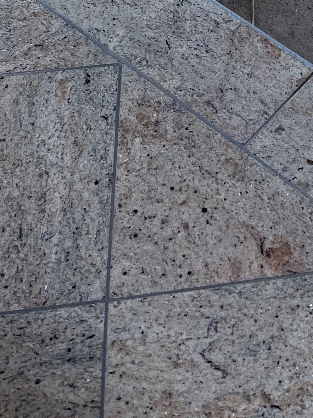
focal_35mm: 79
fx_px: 953
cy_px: -216
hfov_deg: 18.0
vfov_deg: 20.8
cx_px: 346
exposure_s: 1/122
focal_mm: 5.1
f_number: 1.6
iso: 100
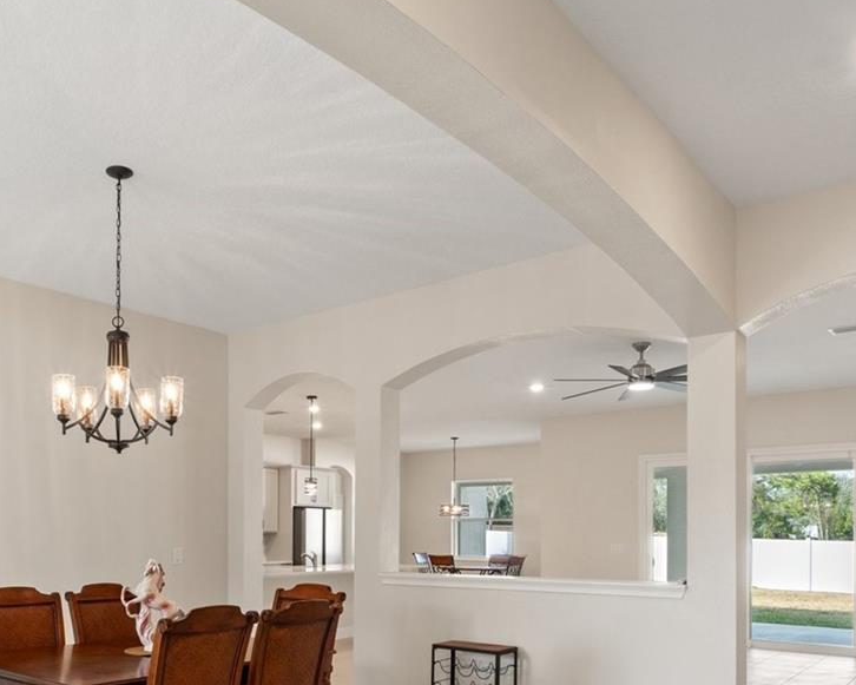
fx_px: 785
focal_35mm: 31
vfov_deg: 45.0
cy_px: 540
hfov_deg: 55.9
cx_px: 281
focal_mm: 10
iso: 400
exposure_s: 1/10
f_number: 8
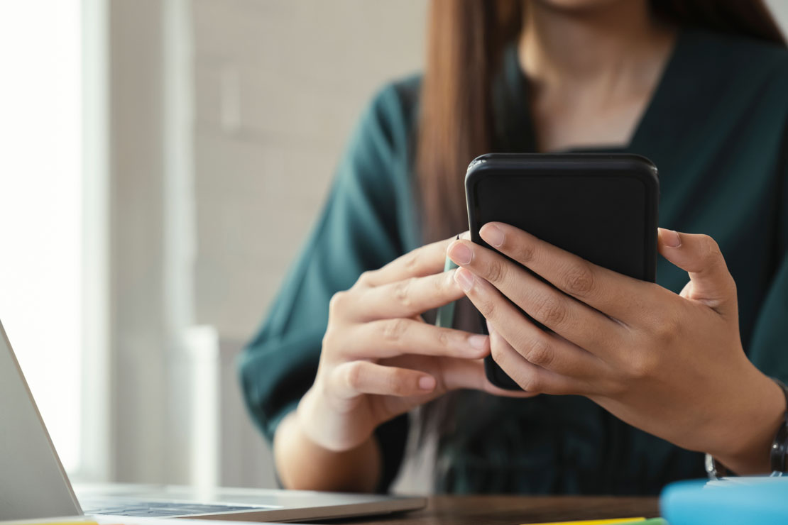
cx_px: 394
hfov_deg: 29.7
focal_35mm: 68
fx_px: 1488
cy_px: 262
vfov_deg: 20.0
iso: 800
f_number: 2.8
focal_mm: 45.5
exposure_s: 1/125
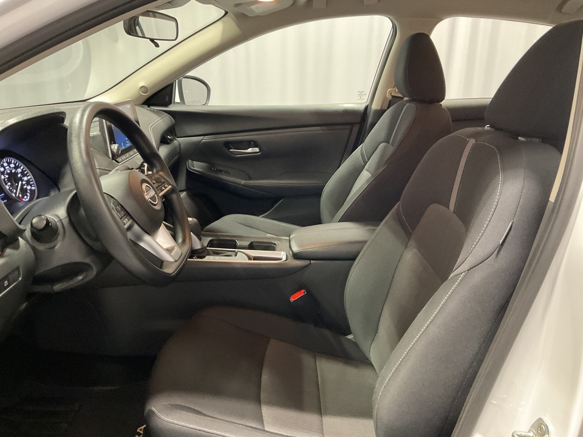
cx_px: 292
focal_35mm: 29
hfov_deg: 61.7
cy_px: 218
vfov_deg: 48.2
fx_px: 488
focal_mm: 3
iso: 320
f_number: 1.8
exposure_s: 1/40
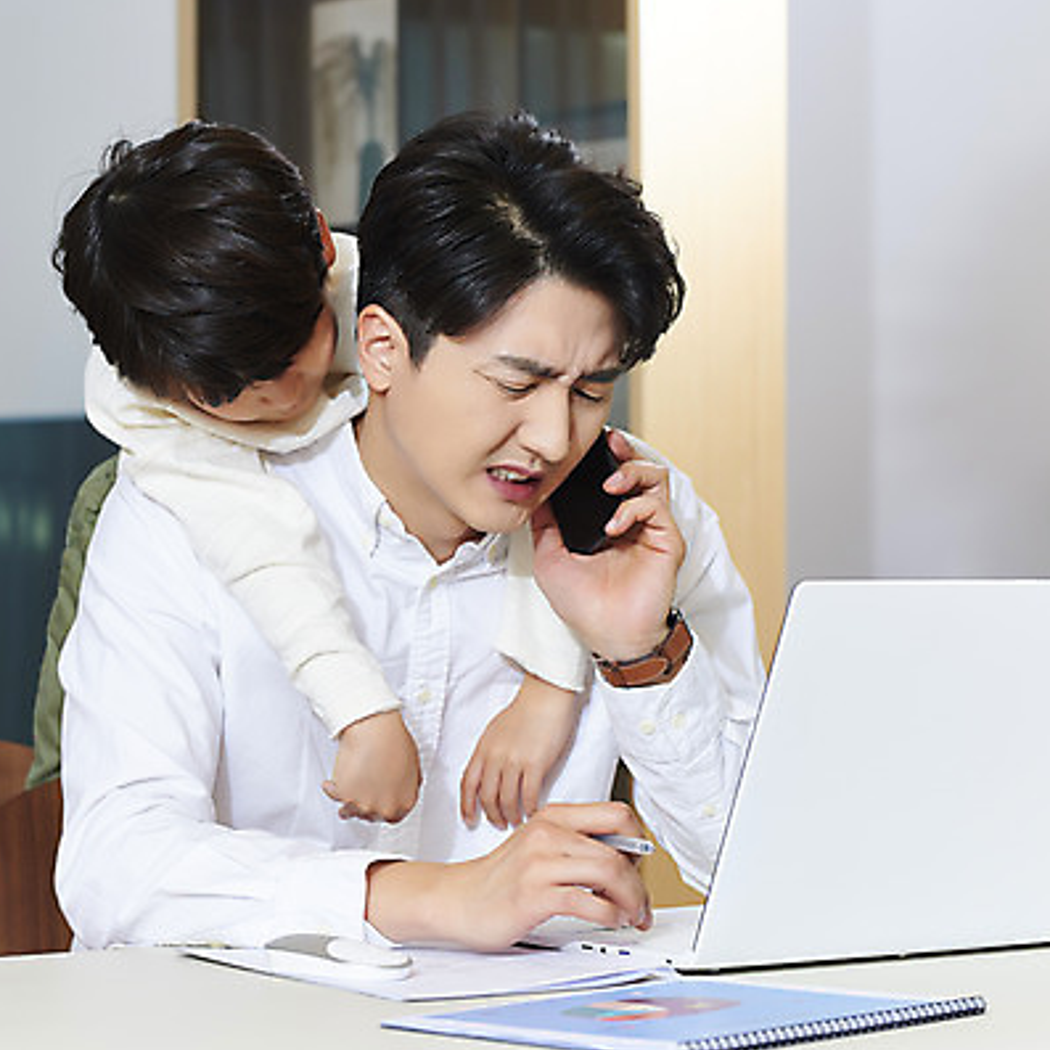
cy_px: 524
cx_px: 284
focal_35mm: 109
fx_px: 3741
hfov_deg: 15.9
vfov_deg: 16.0
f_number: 5.6
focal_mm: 85
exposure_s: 1/80
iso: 200
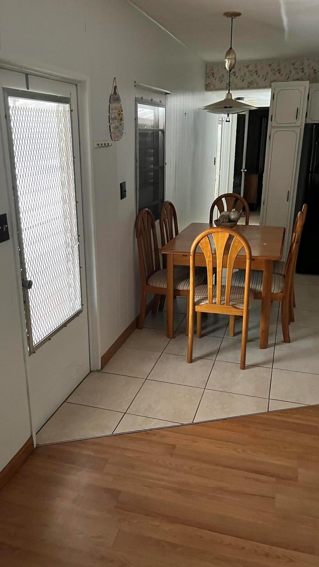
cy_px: 279
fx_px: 436
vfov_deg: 66.1
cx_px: 151
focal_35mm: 29
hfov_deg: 40.2
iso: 640
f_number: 1.6
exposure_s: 1/37
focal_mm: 5.1
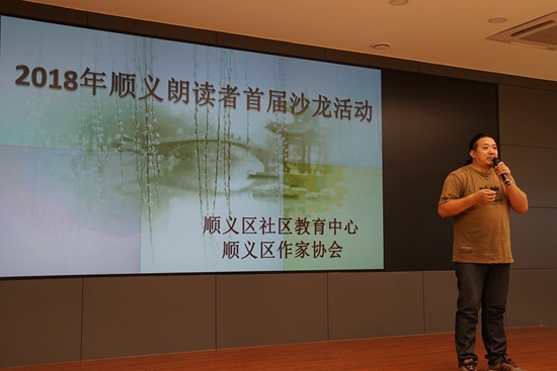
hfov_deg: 46.4
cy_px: 186
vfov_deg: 31.9
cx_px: 278
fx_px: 650
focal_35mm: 42
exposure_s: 1/160
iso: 800
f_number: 4.5
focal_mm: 28
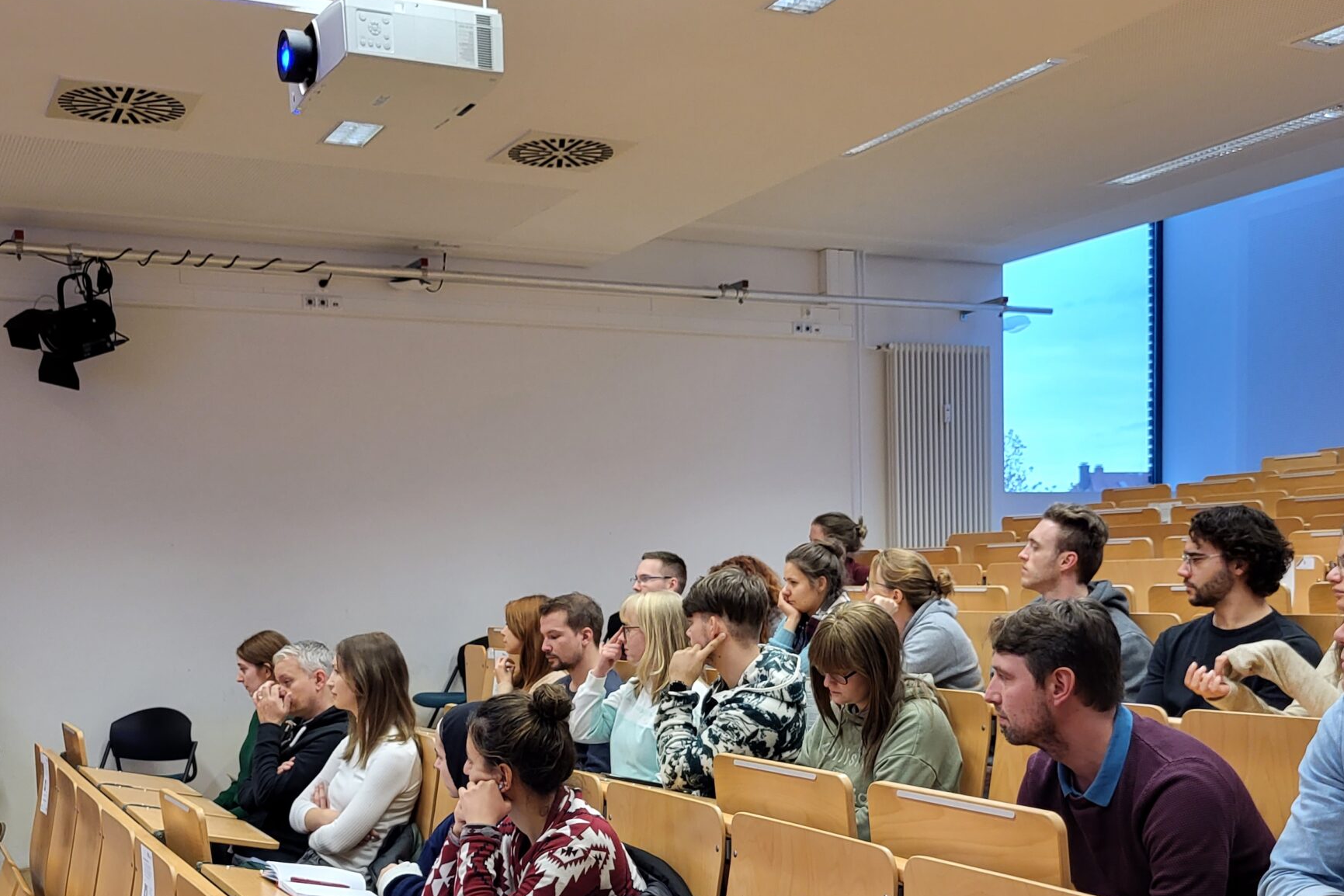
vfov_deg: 32.7
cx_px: 607
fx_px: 1493
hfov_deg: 48.4
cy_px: 690
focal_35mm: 40
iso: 250
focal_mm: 5.4
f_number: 1.8
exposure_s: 1/50
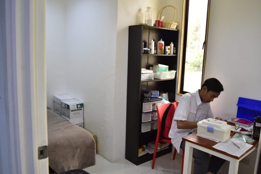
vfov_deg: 43.6
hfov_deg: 61.9
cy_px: 87
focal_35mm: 30
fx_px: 217
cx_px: 130
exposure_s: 1/60
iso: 500
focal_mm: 20
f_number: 4
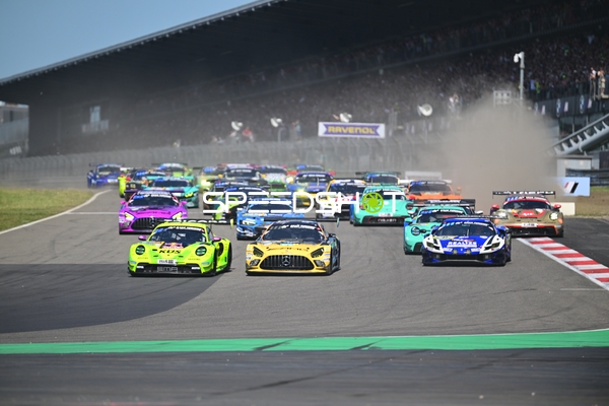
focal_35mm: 300
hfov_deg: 6.9
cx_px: 304
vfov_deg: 4.6
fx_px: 5075
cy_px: 203
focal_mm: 300
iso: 180
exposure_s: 1/5000
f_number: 2.8
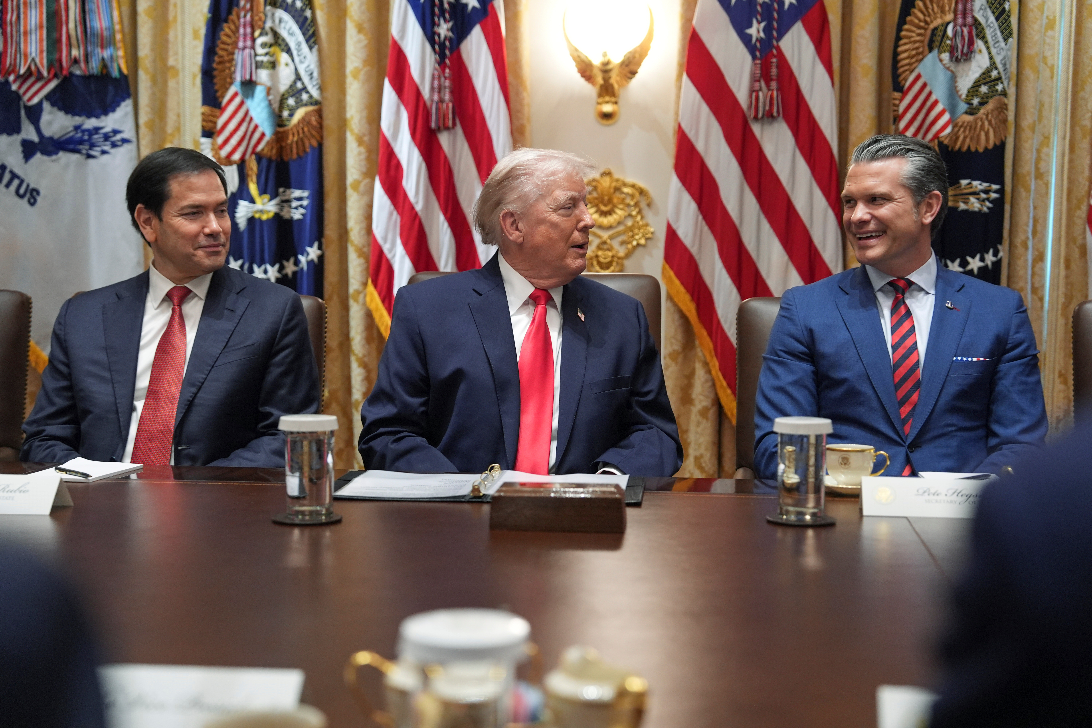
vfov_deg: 25.1
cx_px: 546
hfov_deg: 36.9
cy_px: 364
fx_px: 1638
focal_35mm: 54
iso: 2000
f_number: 2.8
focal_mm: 54
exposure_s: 1/200
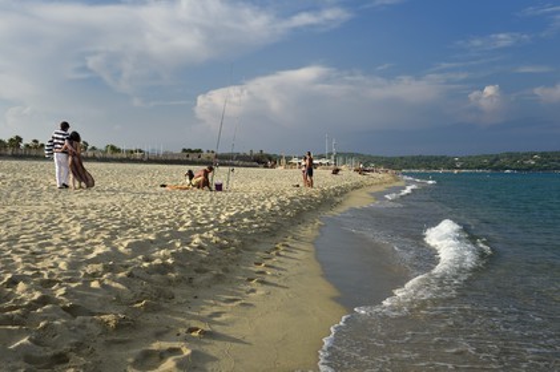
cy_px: 186
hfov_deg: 46.4
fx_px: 653
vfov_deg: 31.8
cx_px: 280
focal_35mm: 42
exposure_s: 1/200
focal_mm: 42
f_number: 13
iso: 200
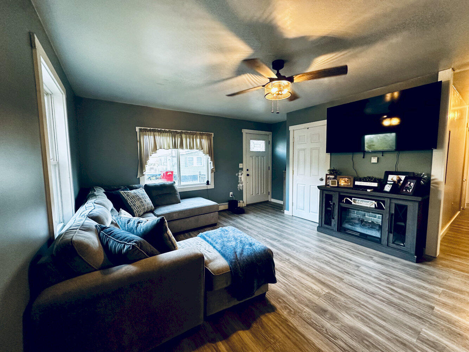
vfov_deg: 85.7
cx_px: 234
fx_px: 190
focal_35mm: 14
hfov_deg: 102.1
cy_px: 176
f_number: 2.2
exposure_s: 1/60
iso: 320
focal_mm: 2.22
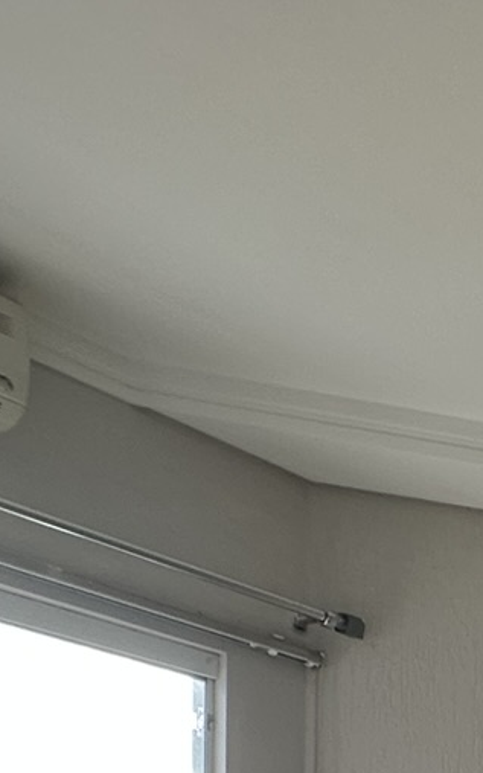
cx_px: 986
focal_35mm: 60
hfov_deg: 16.3
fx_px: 1263
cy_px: 1134
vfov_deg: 26.0
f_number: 2.2
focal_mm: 2.22
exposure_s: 1/99
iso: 50
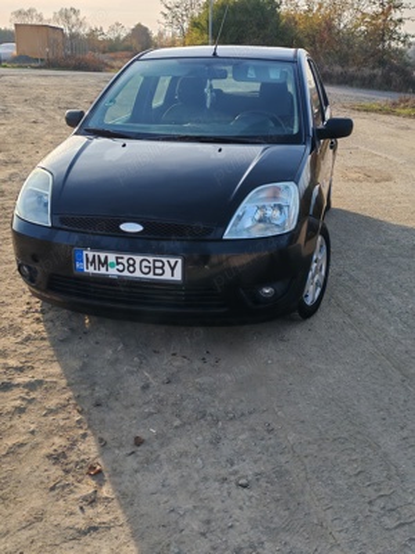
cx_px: 208
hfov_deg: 37.7
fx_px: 607
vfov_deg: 49.0
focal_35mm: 38
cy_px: 277
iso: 50
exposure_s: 1/1800
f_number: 1.95
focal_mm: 5.52
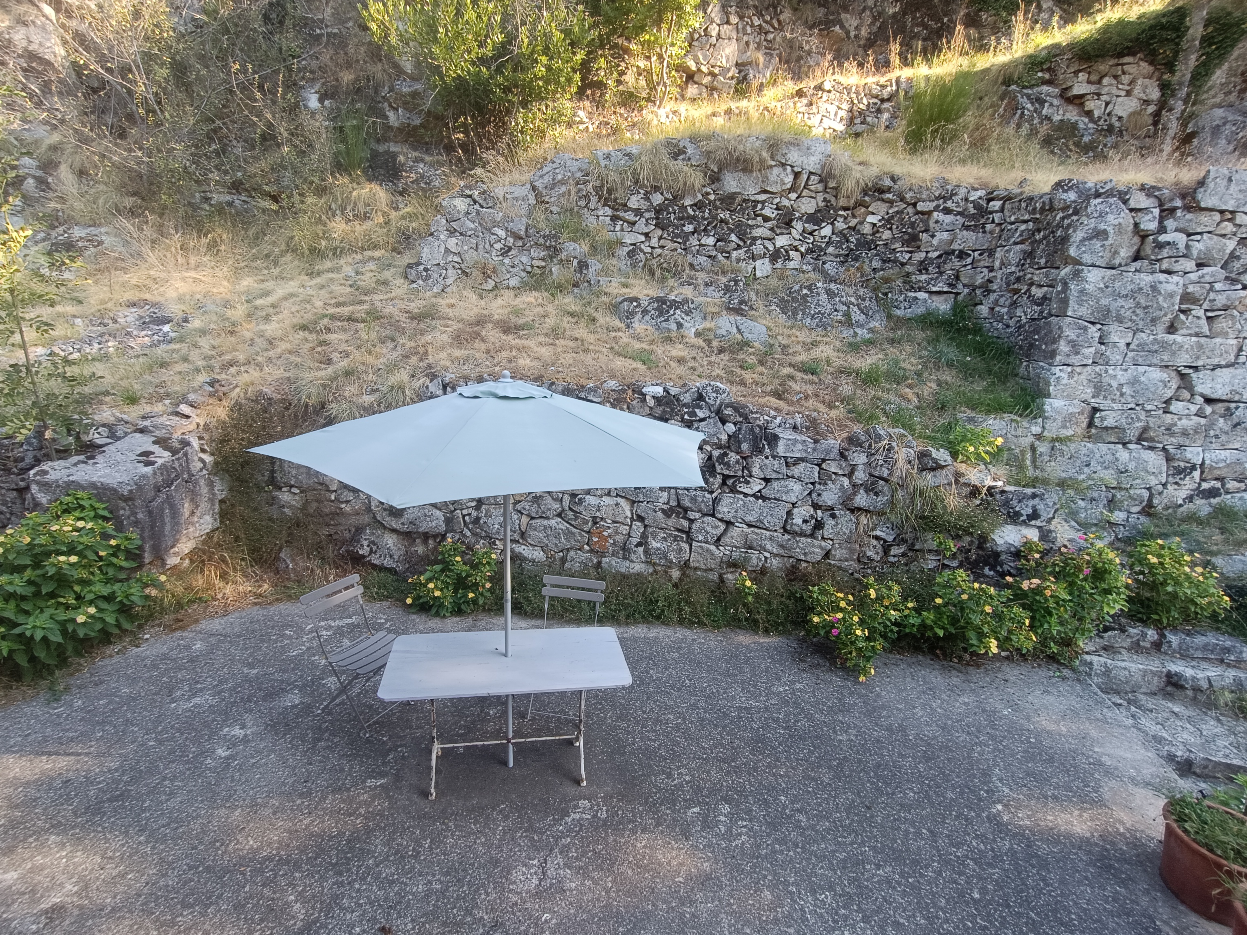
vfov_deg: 74.7
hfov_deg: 91.0
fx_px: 612
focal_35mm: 17
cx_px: 613
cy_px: 478
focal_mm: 1.66
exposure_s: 1/100
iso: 84
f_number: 2.2
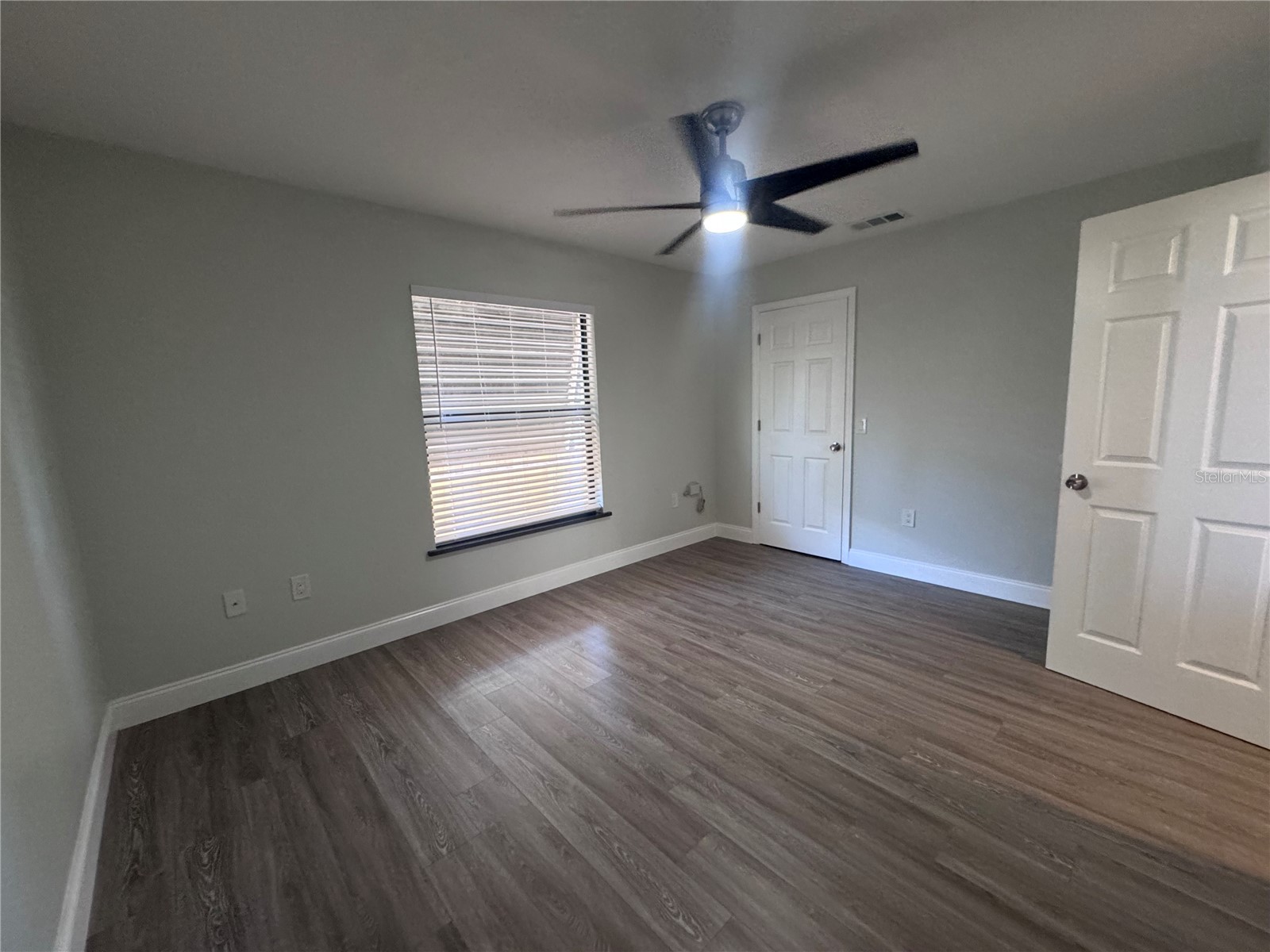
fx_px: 514
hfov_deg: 102.1
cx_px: 635
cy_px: 476
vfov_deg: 85.7
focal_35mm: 14
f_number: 2.2
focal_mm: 2.22
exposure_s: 1/60
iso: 400
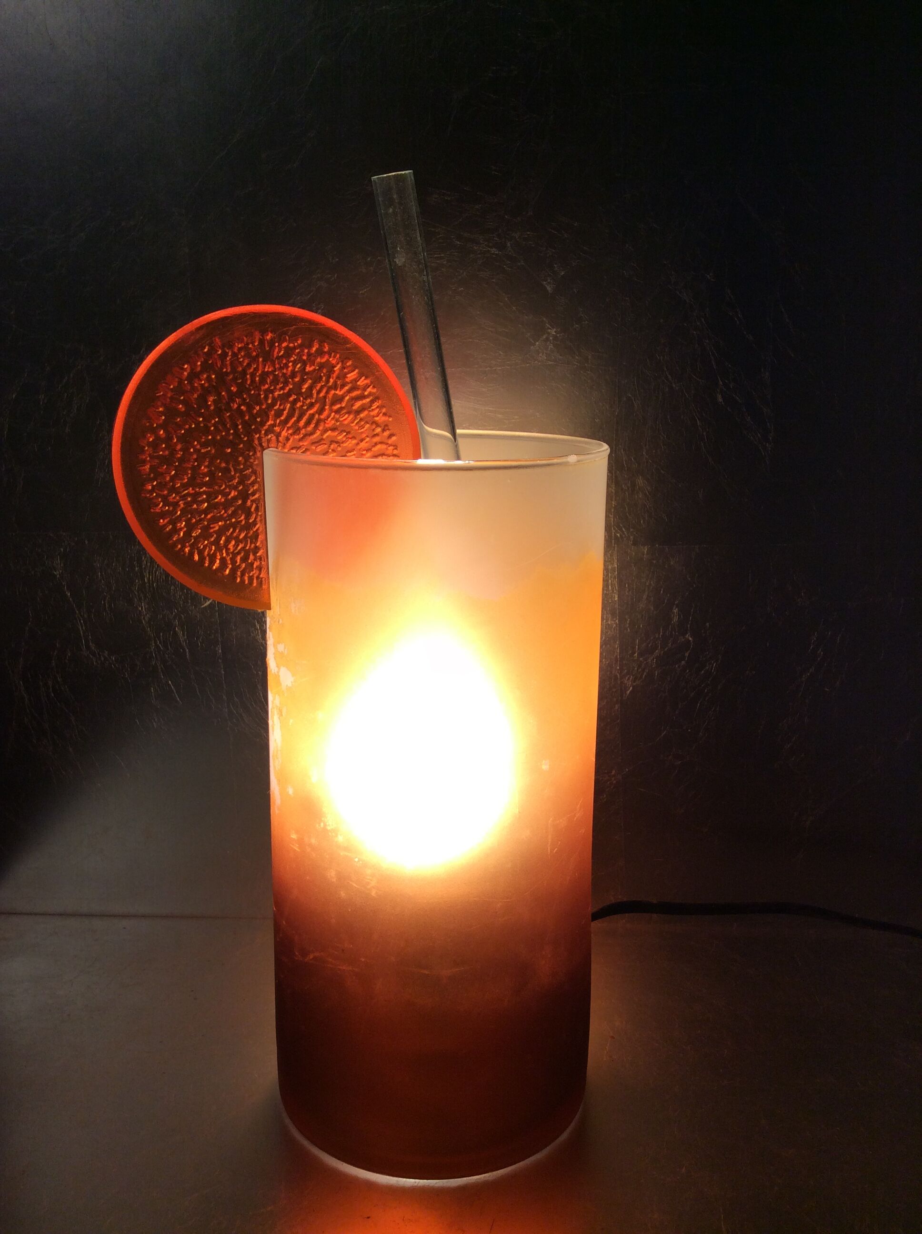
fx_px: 1139
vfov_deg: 56.9
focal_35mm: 32
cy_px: 617
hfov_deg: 44.1
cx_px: 461
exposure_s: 1/189
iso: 32
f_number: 2.4
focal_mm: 3.3
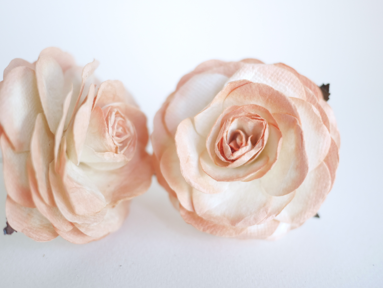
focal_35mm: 40
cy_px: 144
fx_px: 443
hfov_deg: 46.8
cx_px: 192
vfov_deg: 36.0
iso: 800
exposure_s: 1/60
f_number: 1.7
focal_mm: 20
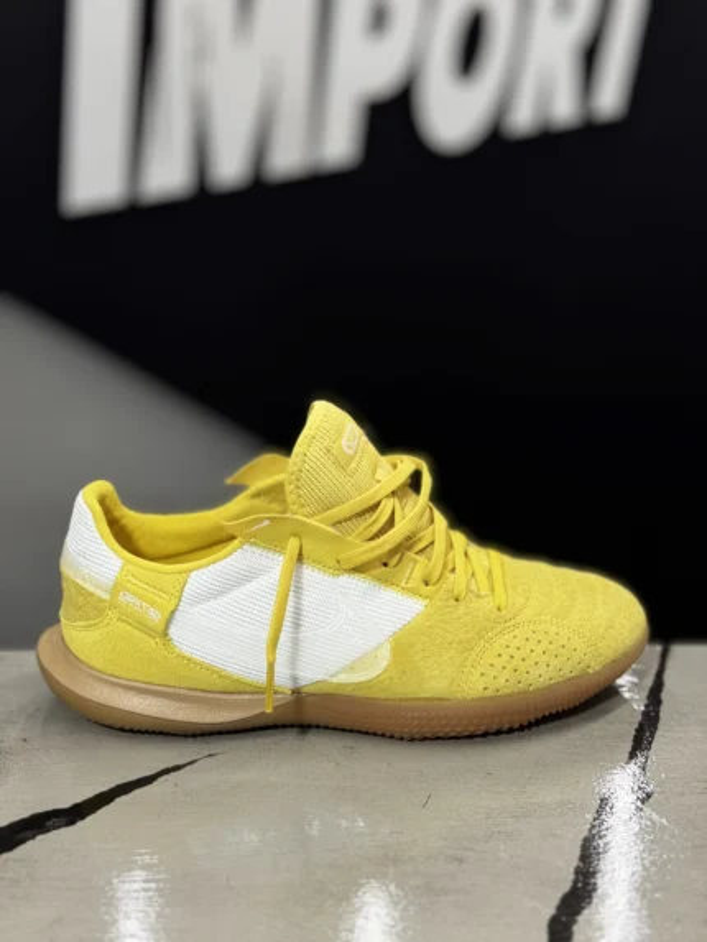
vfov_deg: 39.6
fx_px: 1307
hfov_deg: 30.3
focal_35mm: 48
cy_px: 471
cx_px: 354
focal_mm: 6.76
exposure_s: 1/60
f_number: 1.78
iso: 160
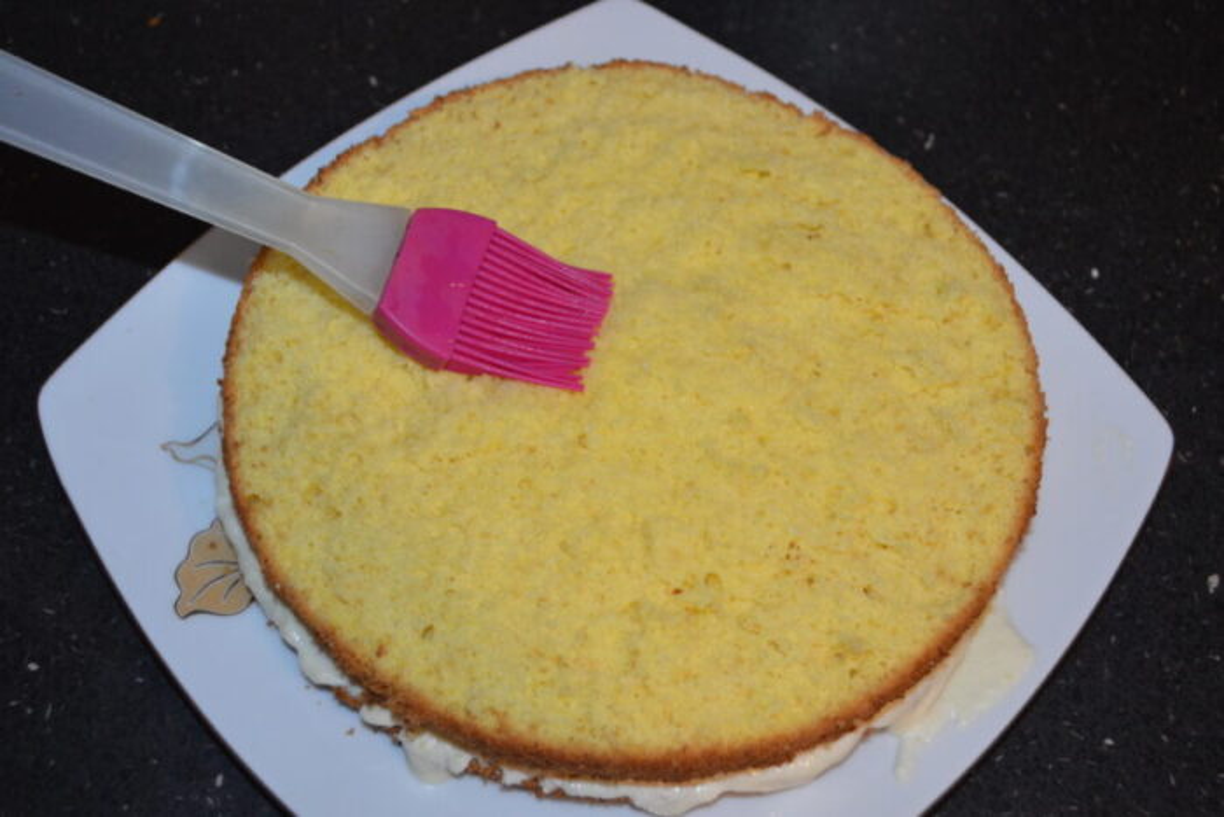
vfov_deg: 29.9
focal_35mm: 45
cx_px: 612
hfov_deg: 43.6
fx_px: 1530
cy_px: 408
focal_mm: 30
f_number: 4.5
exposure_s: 1/60
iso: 1100
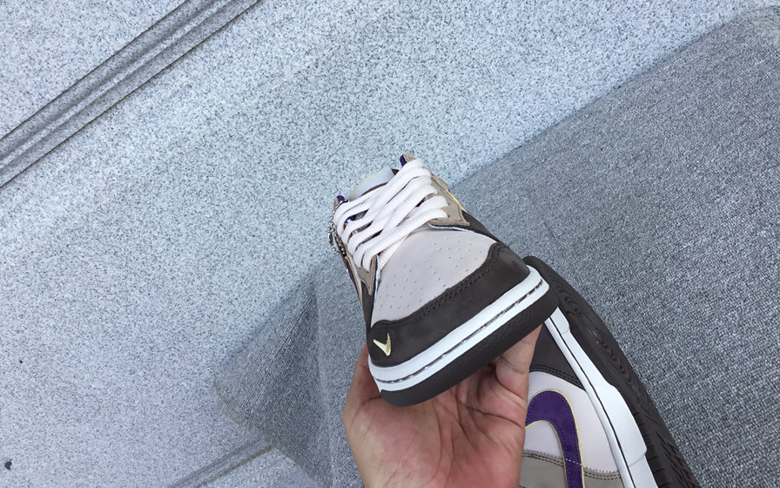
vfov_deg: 38.3
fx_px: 701
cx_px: 390
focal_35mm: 33
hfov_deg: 58.1
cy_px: 216
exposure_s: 1/319
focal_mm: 3.3
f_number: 2.4
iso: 25
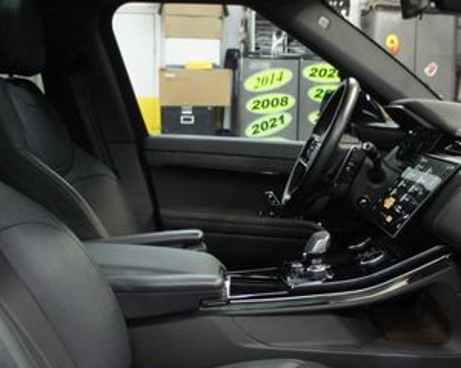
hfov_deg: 34.3
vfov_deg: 27.6
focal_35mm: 54
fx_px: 737
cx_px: 318
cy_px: 293
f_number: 3.5
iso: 1600
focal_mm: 18
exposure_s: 1/40
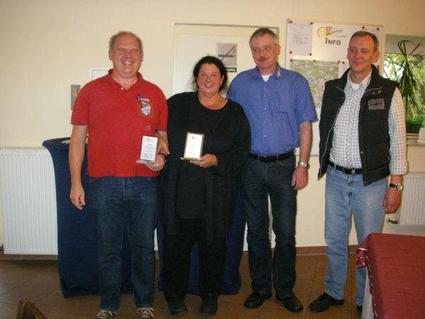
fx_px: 467
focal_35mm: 38
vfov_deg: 37.7
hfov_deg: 49.0
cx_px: 212
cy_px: 160
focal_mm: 6.3
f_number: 3.3
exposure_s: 1/50
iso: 400
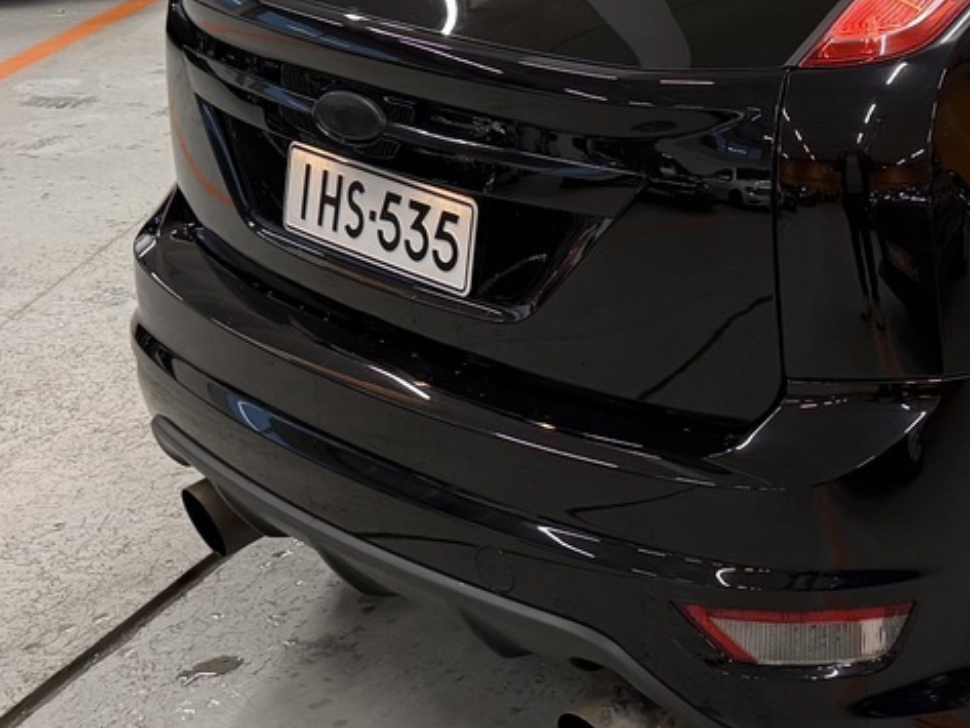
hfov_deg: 24.9
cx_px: 1054
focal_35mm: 73
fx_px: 2046
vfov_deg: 20.0
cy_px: 150
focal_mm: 6.76
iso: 200
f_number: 1.78
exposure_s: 1/121
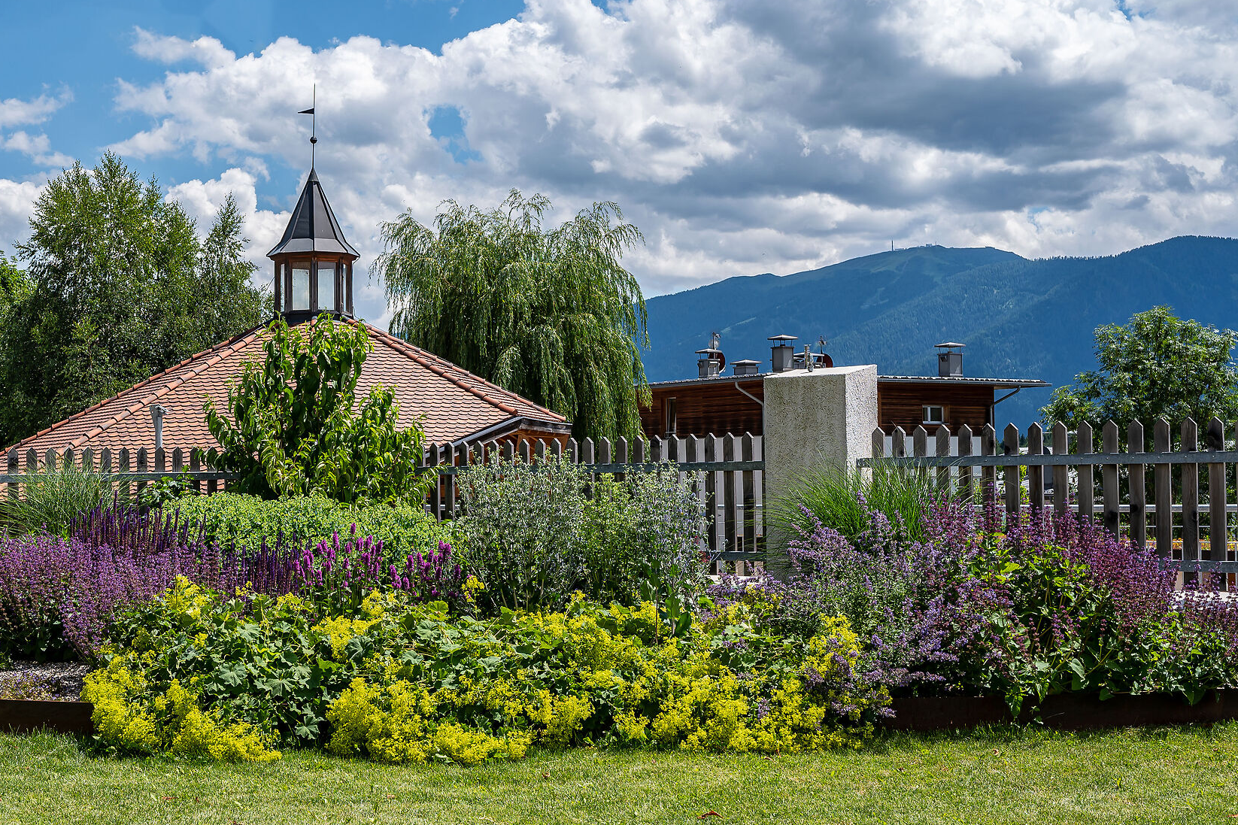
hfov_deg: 38.3
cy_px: 446
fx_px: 1754
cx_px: 388
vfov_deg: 26.5
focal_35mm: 51
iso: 100
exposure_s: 1/320
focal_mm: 35
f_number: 8
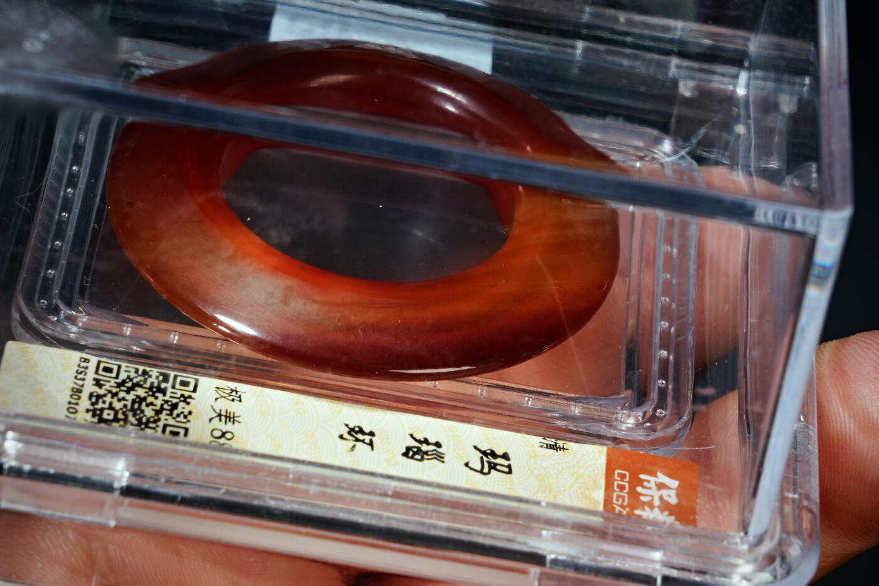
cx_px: 440
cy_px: 293
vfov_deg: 8.7
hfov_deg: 13.1
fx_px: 3834
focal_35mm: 157
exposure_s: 1/160
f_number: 18
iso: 100
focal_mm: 105
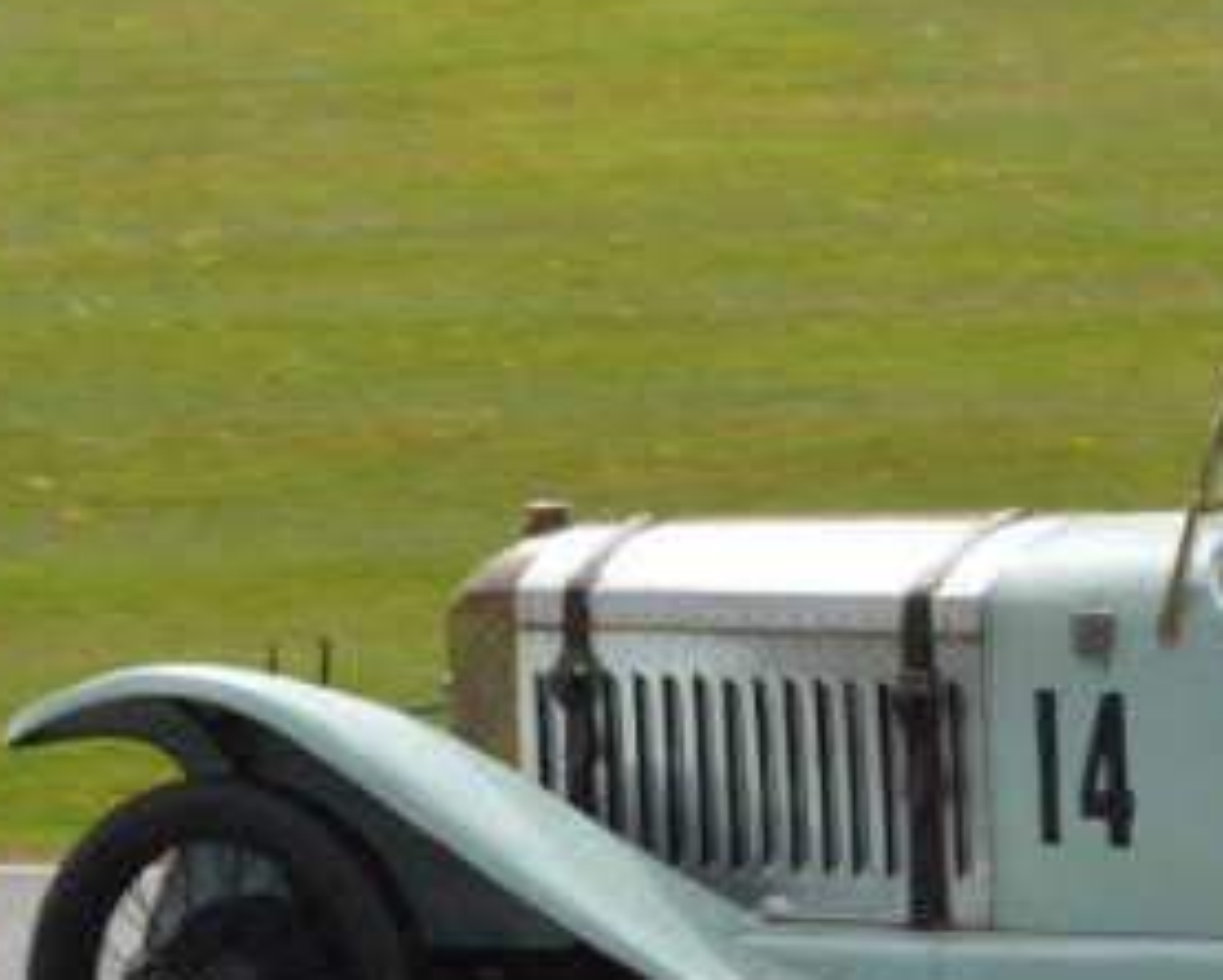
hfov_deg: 4.0
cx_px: 1130
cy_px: 408
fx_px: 17393
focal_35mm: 480
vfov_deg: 3.2
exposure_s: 1/320
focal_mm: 135
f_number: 16
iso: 400
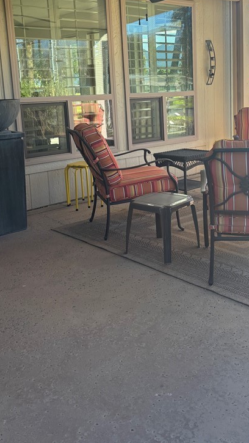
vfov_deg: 50.1
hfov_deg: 29.2
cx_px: 189
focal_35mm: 40
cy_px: 171
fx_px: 469
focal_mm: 5.96
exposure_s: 1/662
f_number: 1.6
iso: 50
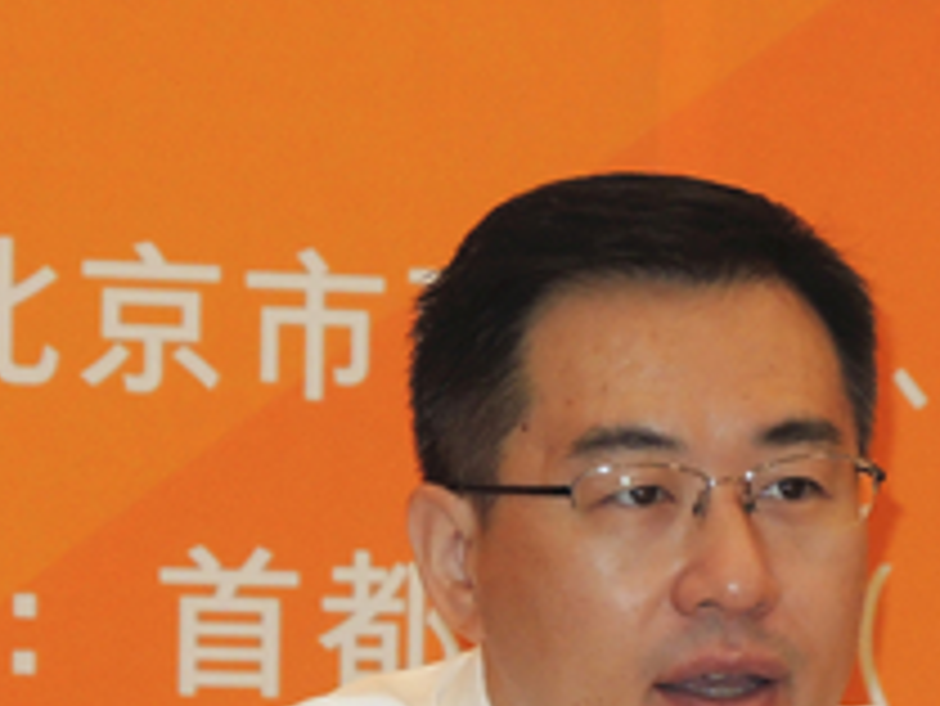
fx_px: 11874
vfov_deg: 3.4
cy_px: 702
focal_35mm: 437
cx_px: 774
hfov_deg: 4.5
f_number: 3.5
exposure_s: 1/160
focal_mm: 32.6
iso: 500
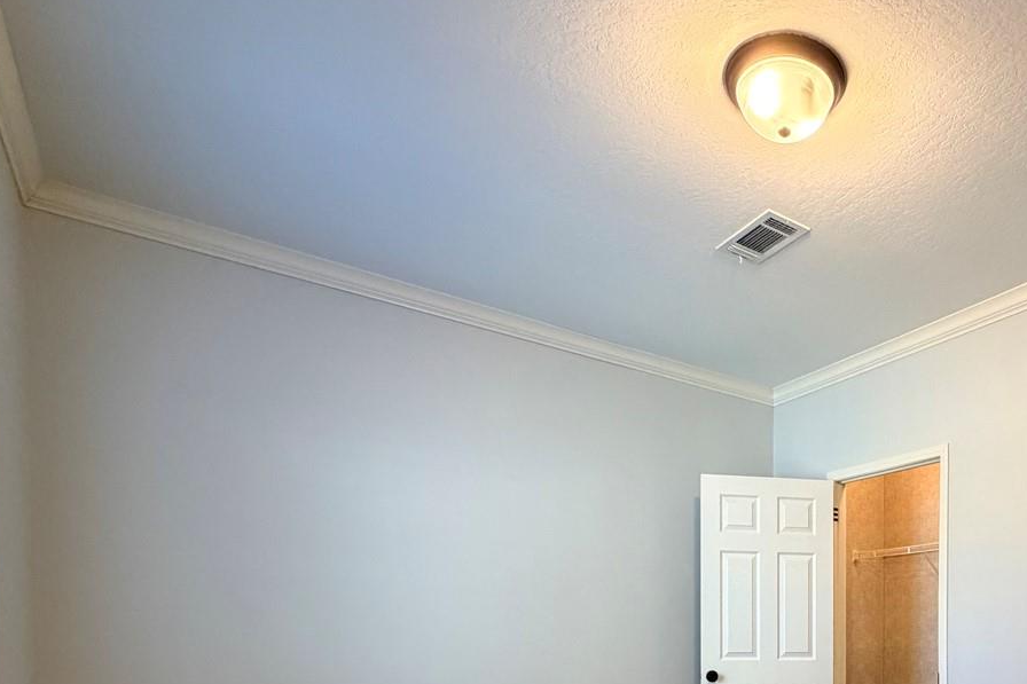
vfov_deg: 43.7
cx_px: 810
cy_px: 655
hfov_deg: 63.8
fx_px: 742
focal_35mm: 26
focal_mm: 2.22
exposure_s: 1/60
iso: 500
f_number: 2.2
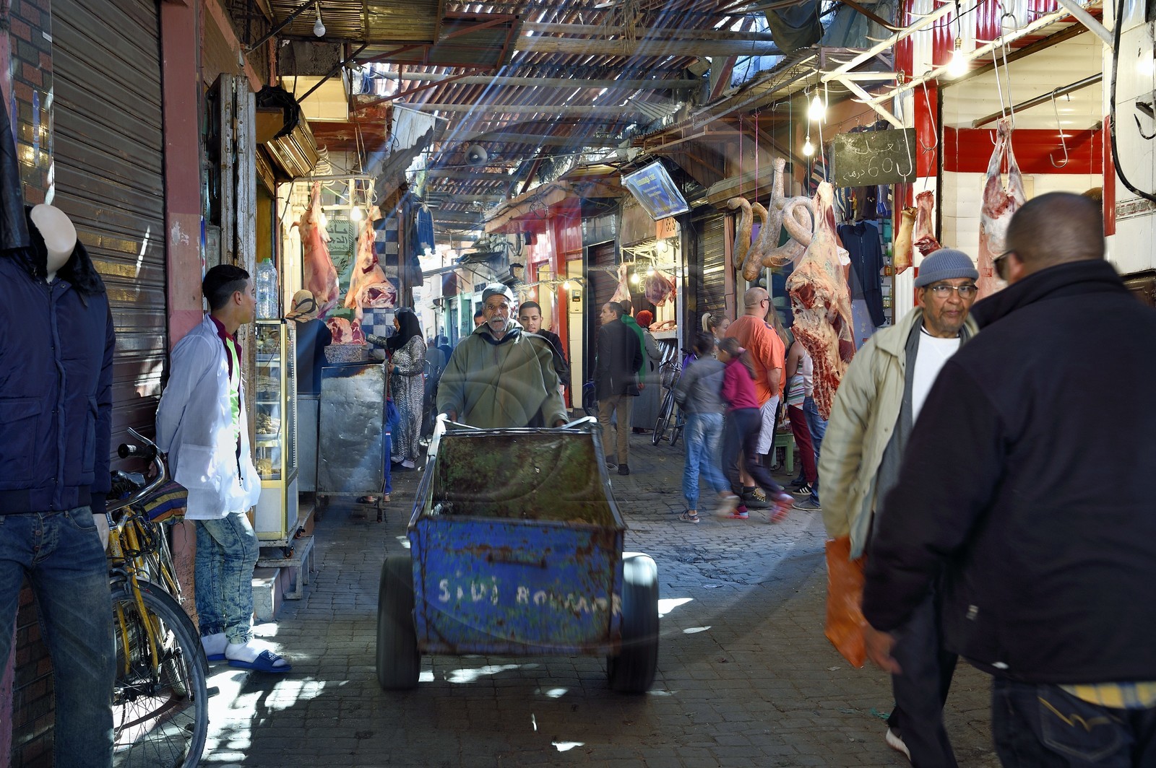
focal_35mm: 42
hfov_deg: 46.4
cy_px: 384
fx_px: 1348
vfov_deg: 31.8
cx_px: 578
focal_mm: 42
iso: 400
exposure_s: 1/20
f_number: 6.3
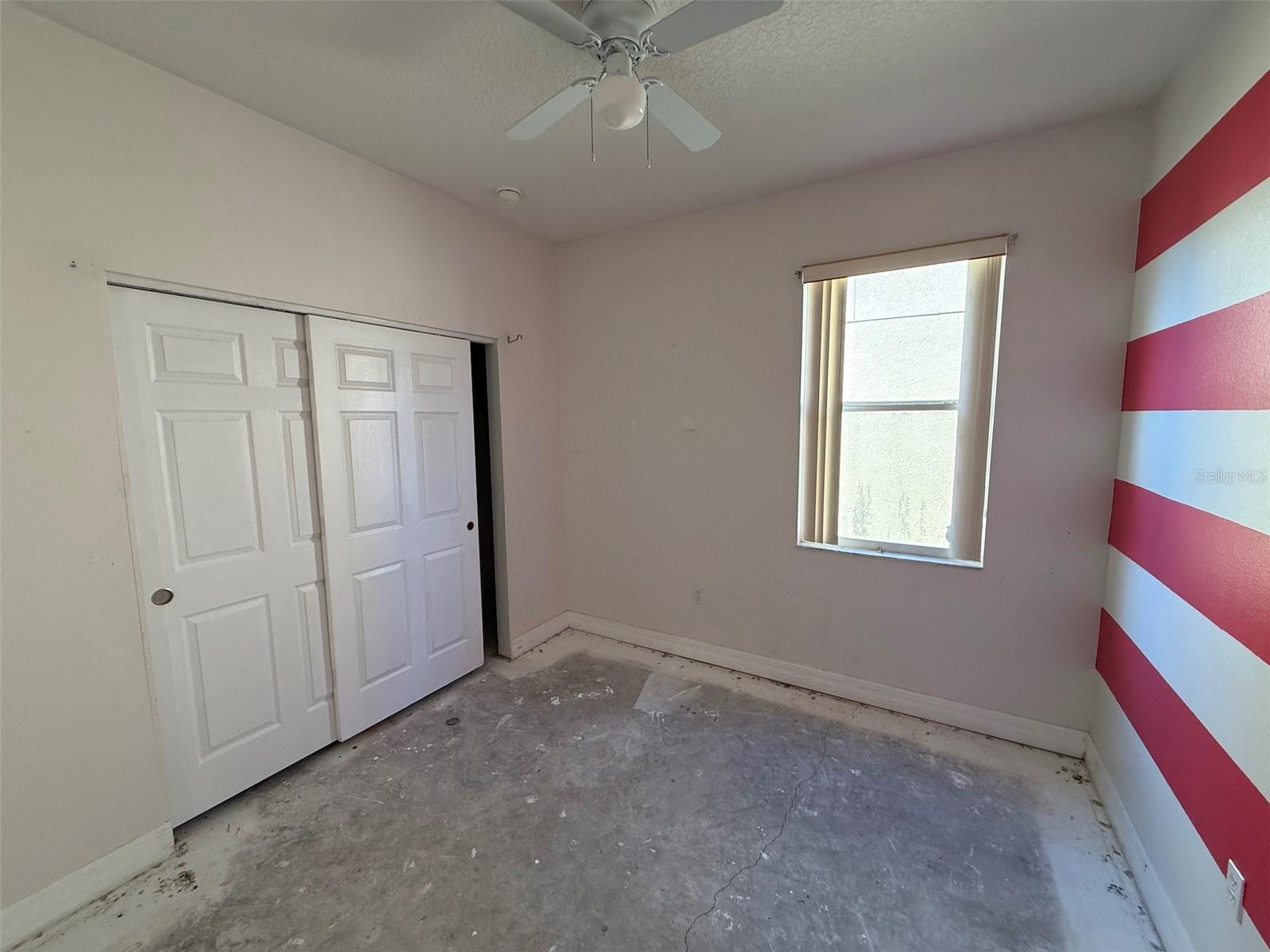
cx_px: 635
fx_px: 514
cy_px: 476
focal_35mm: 14
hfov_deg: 102.1
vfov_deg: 85.7
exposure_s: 1/99
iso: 125
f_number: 2.2
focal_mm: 2.22
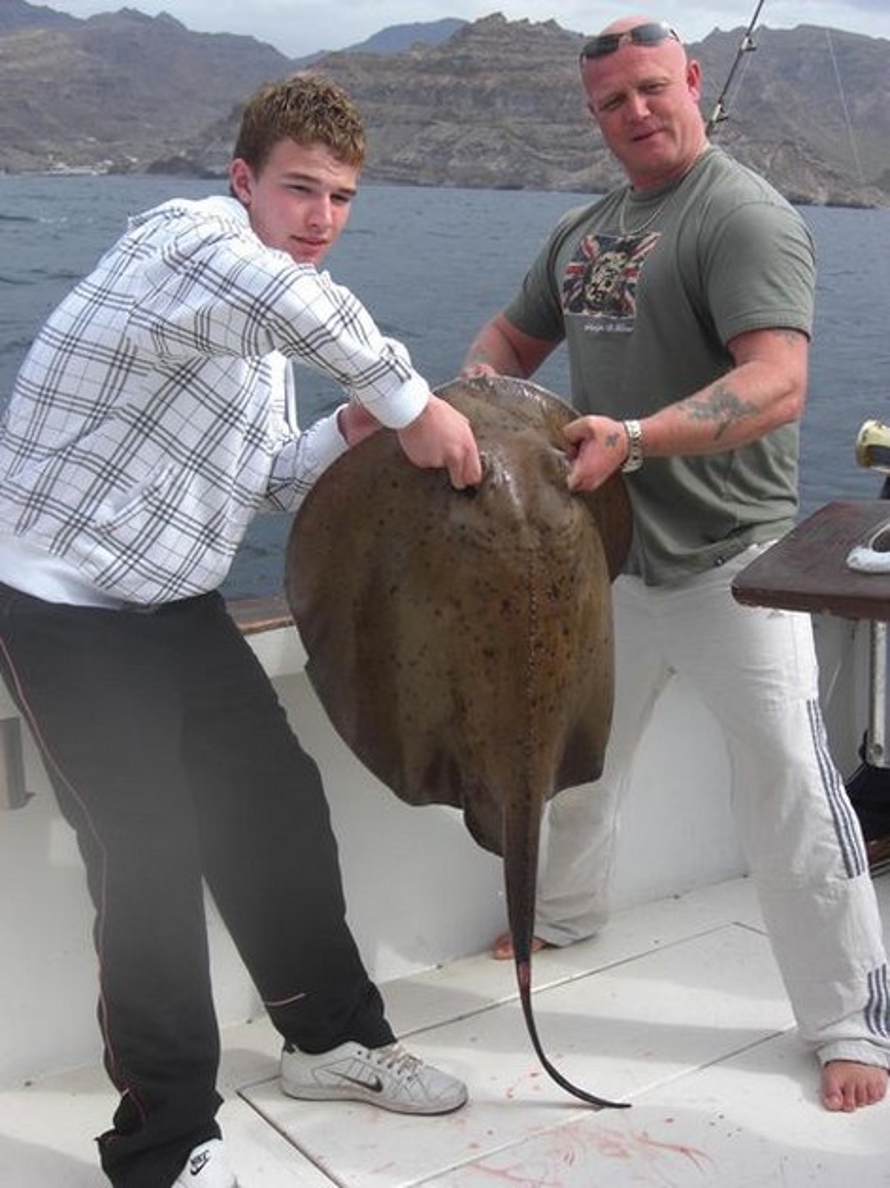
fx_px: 1304
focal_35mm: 38
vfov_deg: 49.0
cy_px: 594
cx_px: 445
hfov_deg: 37.7
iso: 80
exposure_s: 1/500
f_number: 4
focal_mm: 7.9
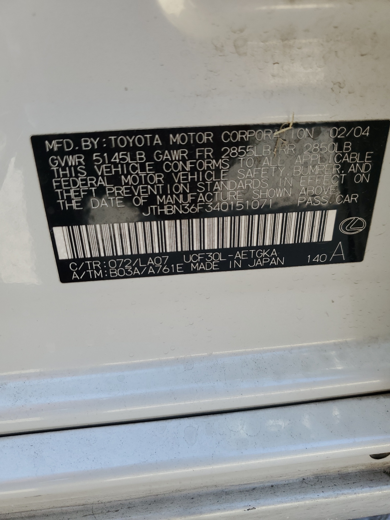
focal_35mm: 26
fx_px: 391
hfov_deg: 53.1
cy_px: 260
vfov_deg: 67.3
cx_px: 195
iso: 50
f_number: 1.5
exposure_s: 1/476
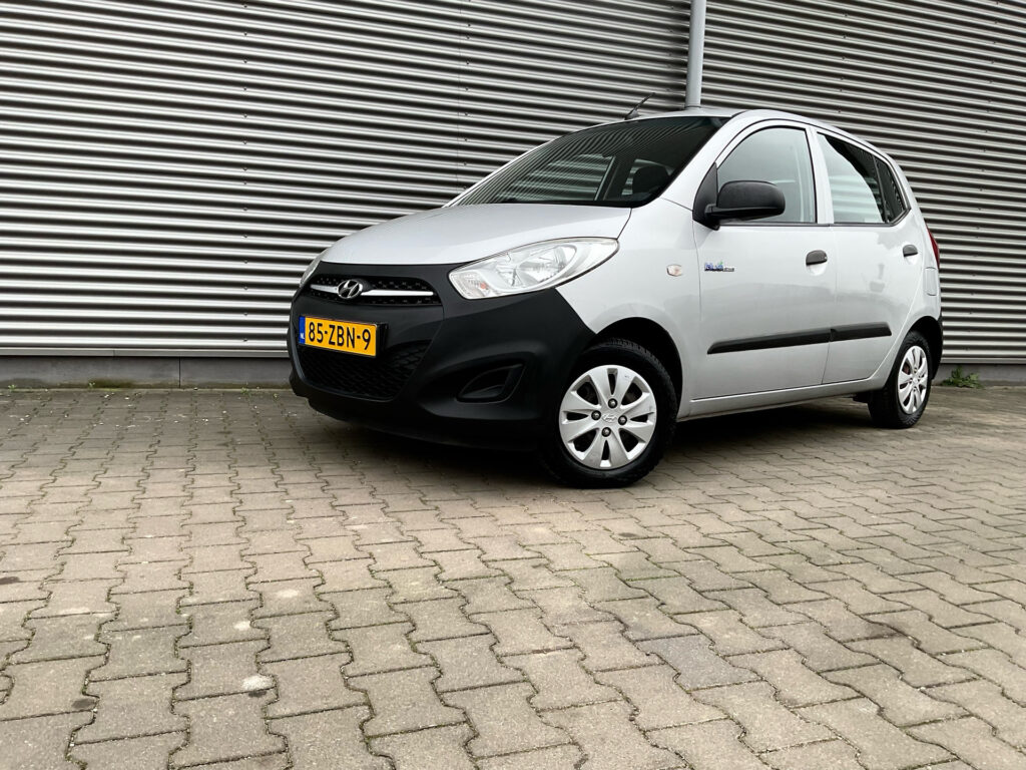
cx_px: 513
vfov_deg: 48.2
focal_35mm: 29
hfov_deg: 61.7
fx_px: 860
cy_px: 385
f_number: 1.8
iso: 40
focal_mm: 3
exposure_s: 1/120
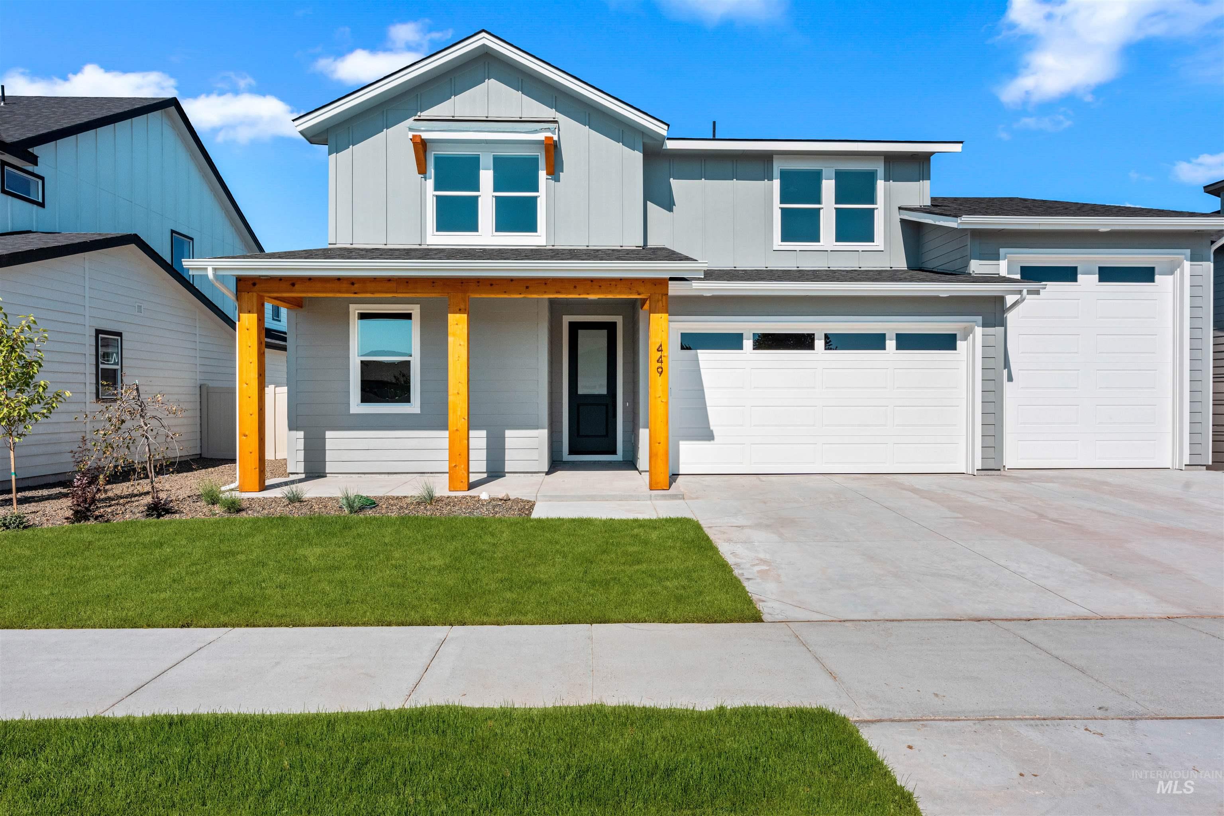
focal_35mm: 20
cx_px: 612
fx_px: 694
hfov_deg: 82.9
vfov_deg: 60.9
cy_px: 408
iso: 800
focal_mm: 20.4
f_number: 11
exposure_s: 1/1250
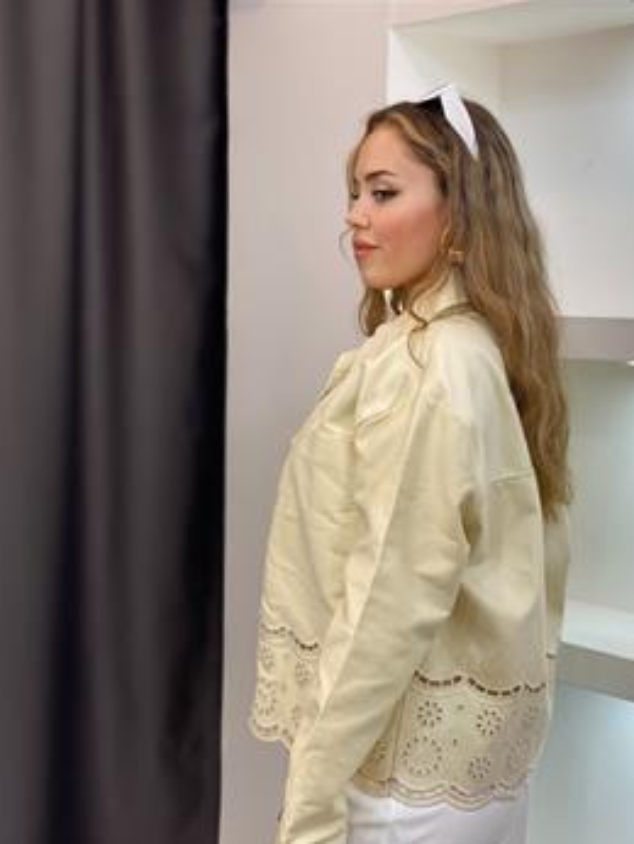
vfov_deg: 31.1
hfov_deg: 23.7
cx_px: 361
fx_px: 1512
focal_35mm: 62
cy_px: 501
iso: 80
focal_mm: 6
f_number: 2
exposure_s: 1/100
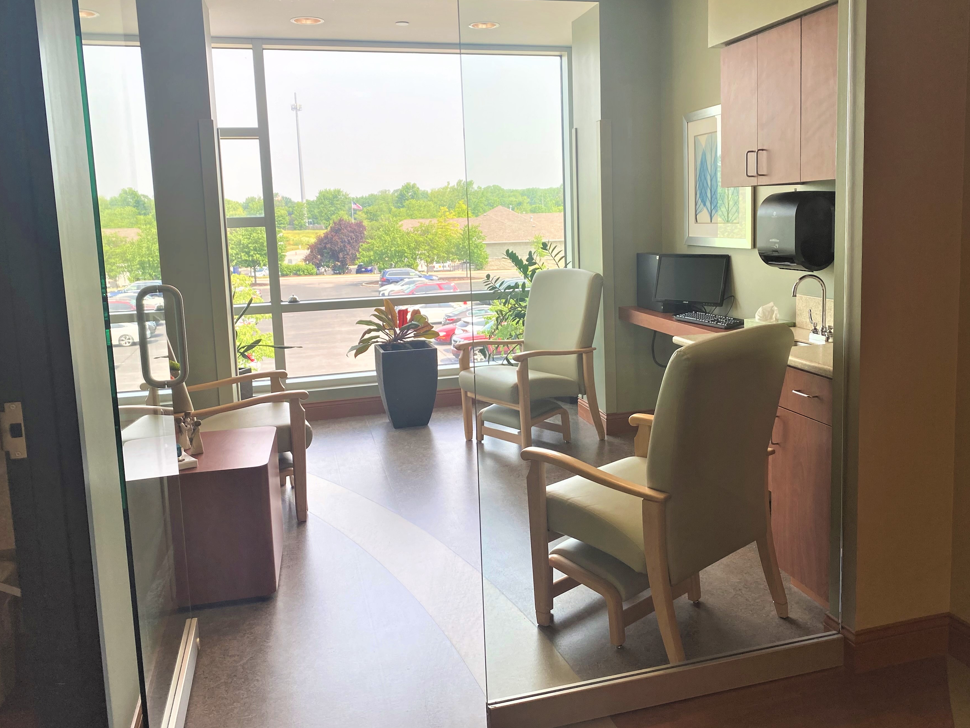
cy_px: 354
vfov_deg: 51.4
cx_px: 484
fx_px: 757
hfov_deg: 65.3
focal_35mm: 27
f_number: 1.8
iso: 32
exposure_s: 1/156
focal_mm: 4.25
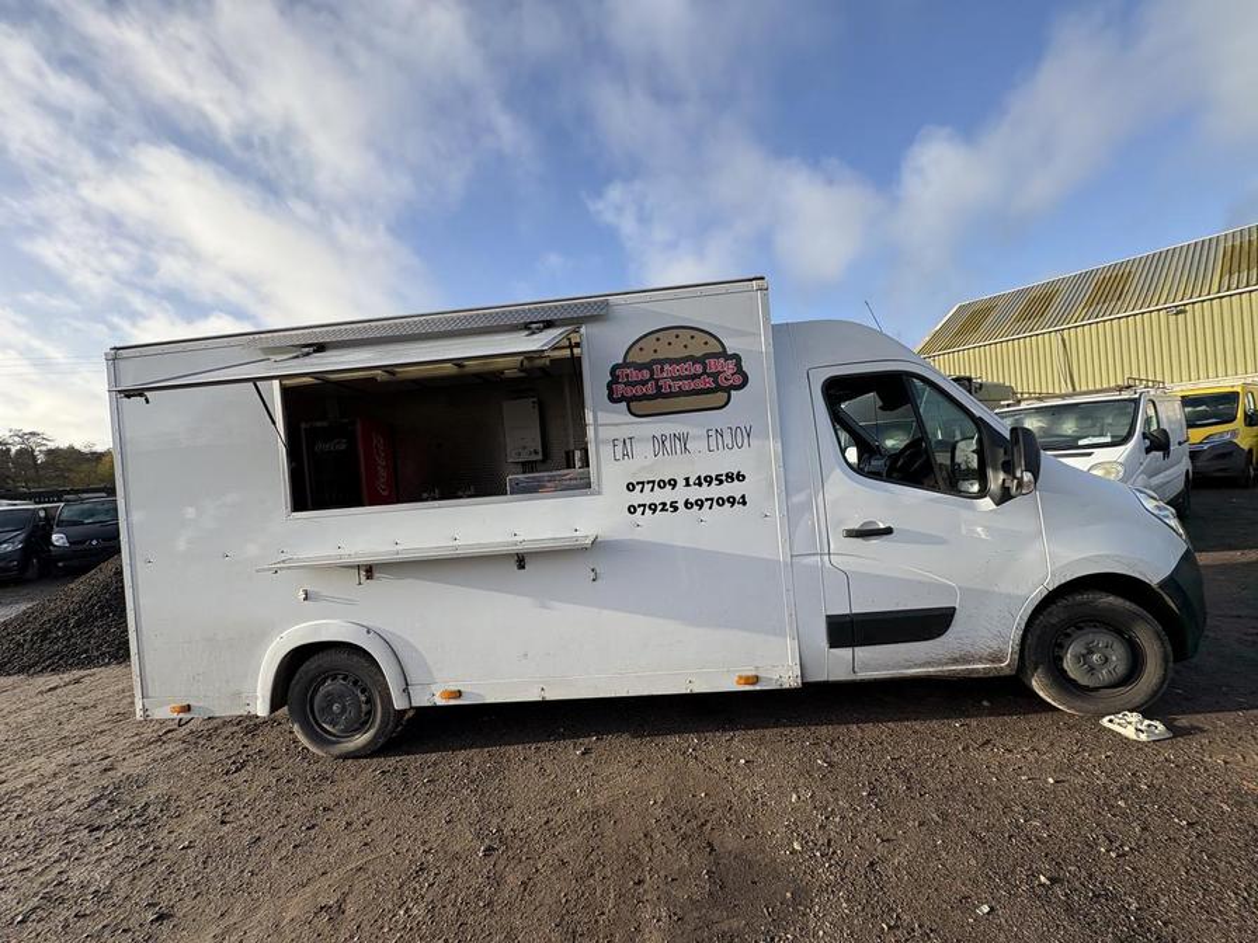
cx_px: 629
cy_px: 472
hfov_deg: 102.1
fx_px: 509
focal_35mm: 14
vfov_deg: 85.7
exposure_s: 1/804
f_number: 2.2
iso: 40
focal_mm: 2.22
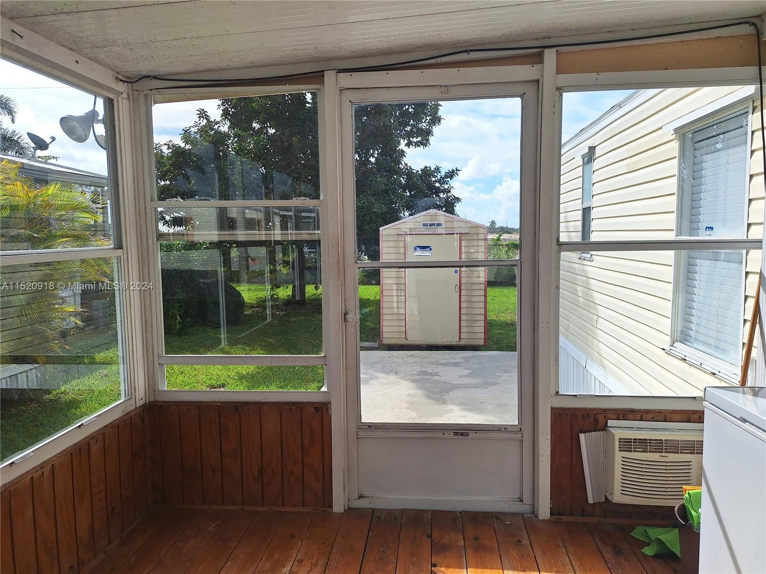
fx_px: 509
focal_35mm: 23
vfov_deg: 58.9
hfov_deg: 73.9
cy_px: 287
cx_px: 383
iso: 40
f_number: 1.8
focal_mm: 5.54
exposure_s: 1/3145
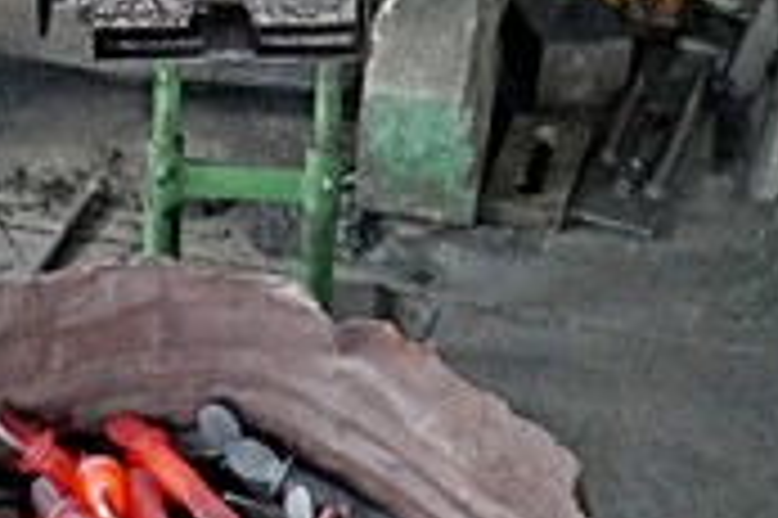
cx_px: 121
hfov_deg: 27.0
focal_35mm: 73
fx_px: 1576
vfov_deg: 18.6
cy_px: 185
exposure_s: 1/160
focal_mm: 28
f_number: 3.5
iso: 5000
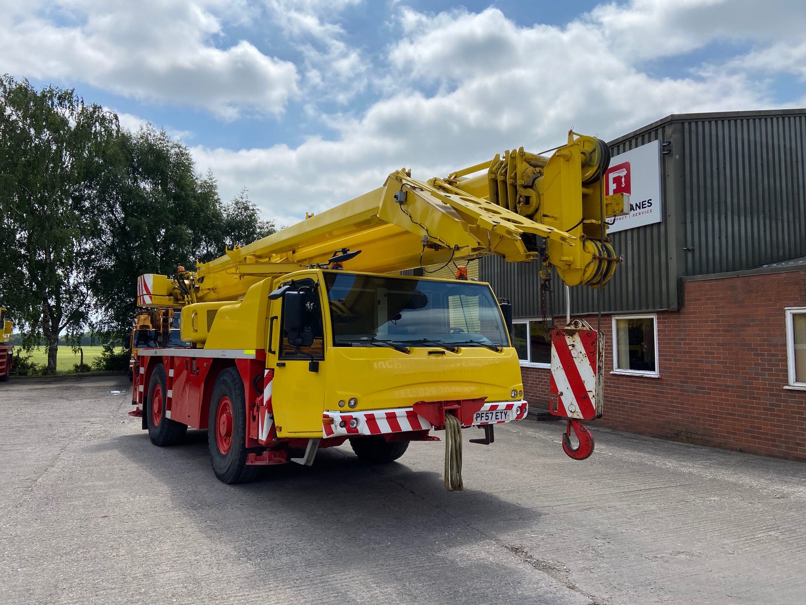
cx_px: 403
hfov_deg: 67.3
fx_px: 605
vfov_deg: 53.1
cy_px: 302
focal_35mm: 26
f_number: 1.8
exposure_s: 1/5025
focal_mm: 4.25
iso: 32
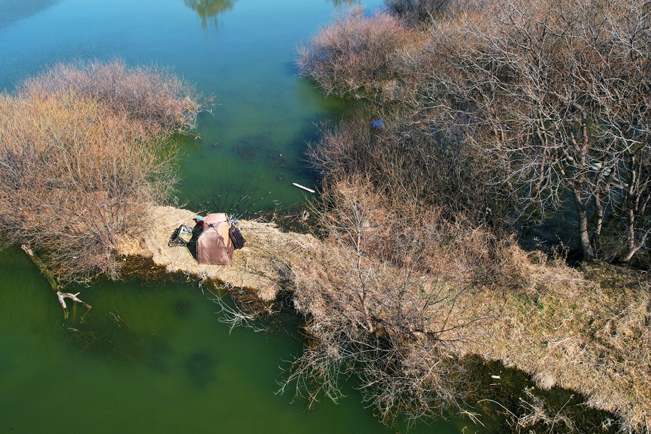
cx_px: 292
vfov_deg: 47.7
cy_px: 174
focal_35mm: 27
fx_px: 488
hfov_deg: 67.2
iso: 110
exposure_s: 1/1000
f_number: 2.8
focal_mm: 8.38
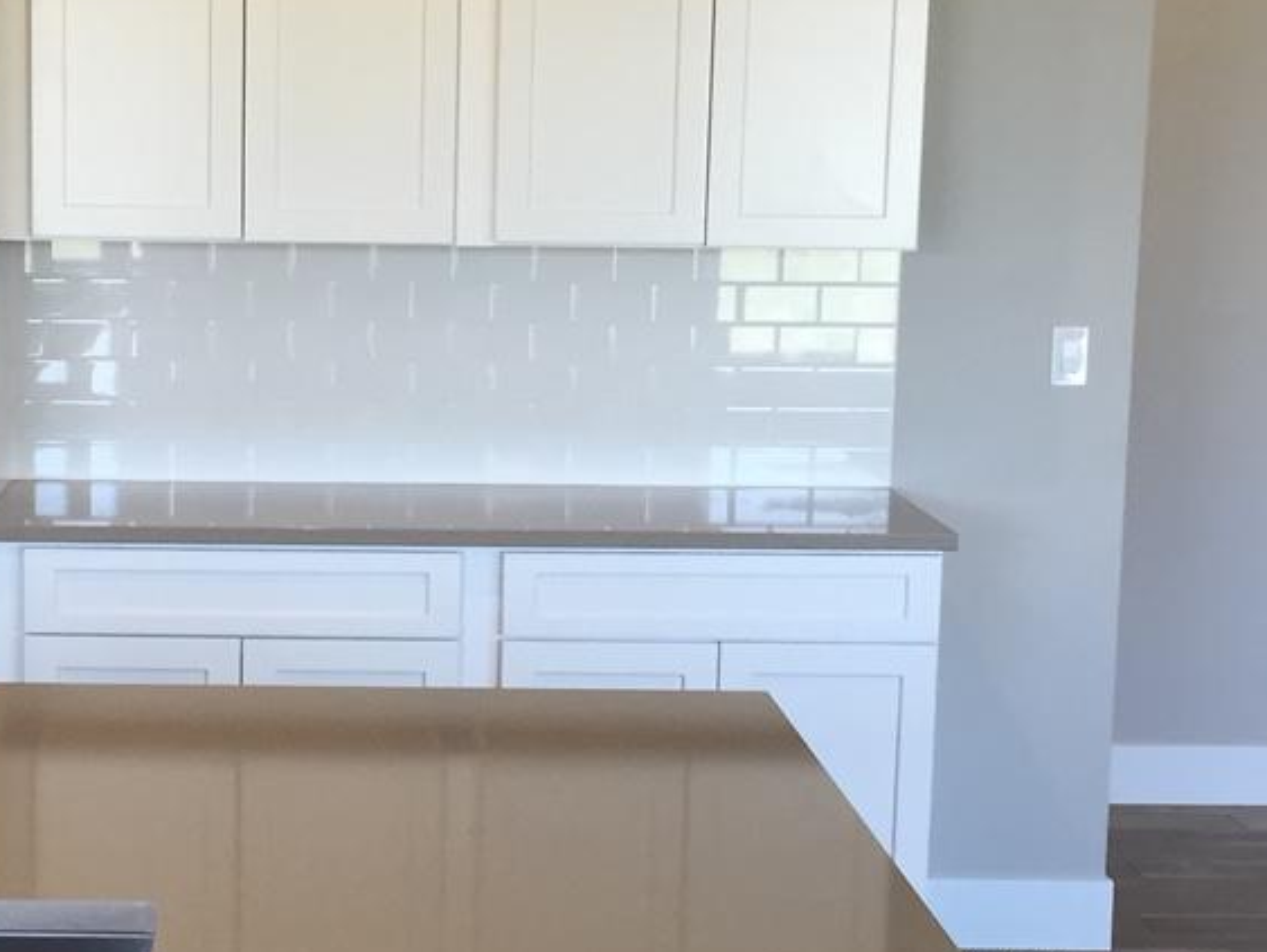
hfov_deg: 23.1
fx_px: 3076
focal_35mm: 84
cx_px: 331
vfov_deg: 17.5
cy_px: 668
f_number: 2.2
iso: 32
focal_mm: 4.15
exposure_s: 1/40
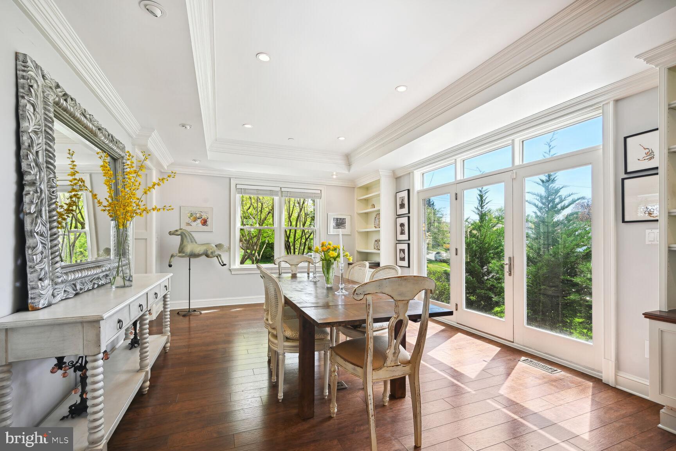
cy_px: 226
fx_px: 291
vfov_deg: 75.5
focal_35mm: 16
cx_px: 338
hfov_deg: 98.5
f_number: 9
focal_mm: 15.5
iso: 200
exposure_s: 1/30
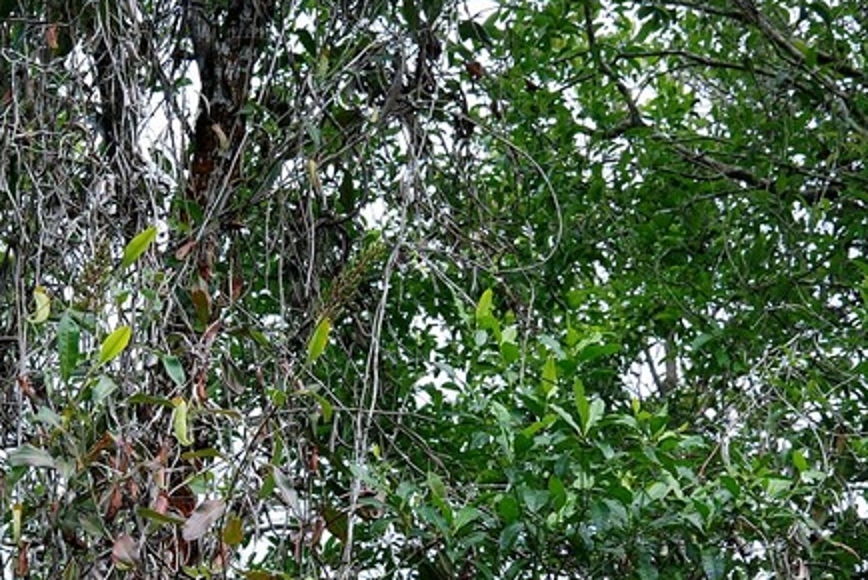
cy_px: 368
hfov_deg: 14.9
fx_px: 3305
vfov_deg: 10.0
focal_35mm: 137
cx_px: 310
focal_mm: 66
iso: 800
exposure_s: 1/320
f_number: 13
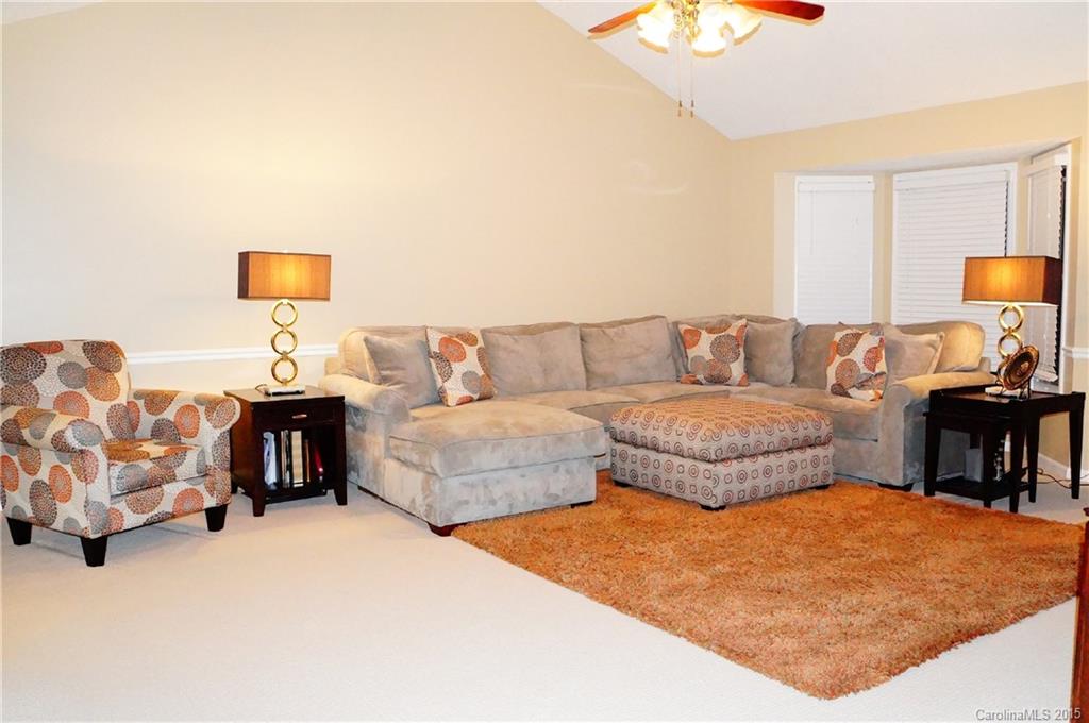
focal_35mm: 28
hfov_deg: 64.6
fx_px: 861
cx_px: 544
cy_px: 362
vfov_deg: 45.6
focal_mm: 19
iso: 6400
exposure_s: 1/100
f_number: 5
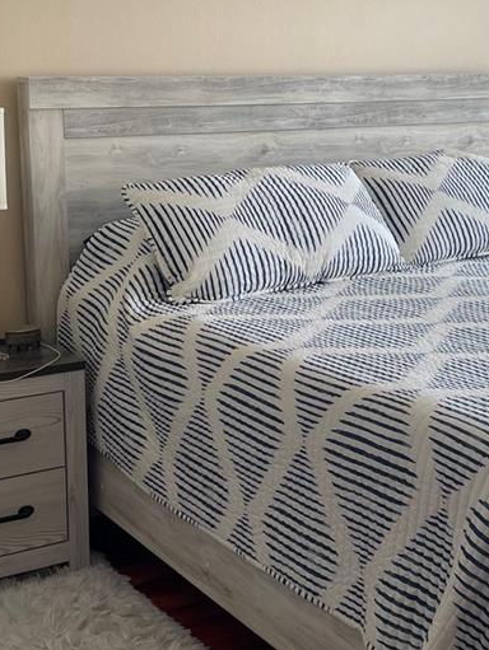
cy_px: 270
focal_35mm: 61
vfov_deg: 31.6
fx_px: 1148
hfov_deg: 23.9
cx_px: 337
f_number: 1.6
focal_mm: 4.2
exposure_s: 1/190
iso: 32
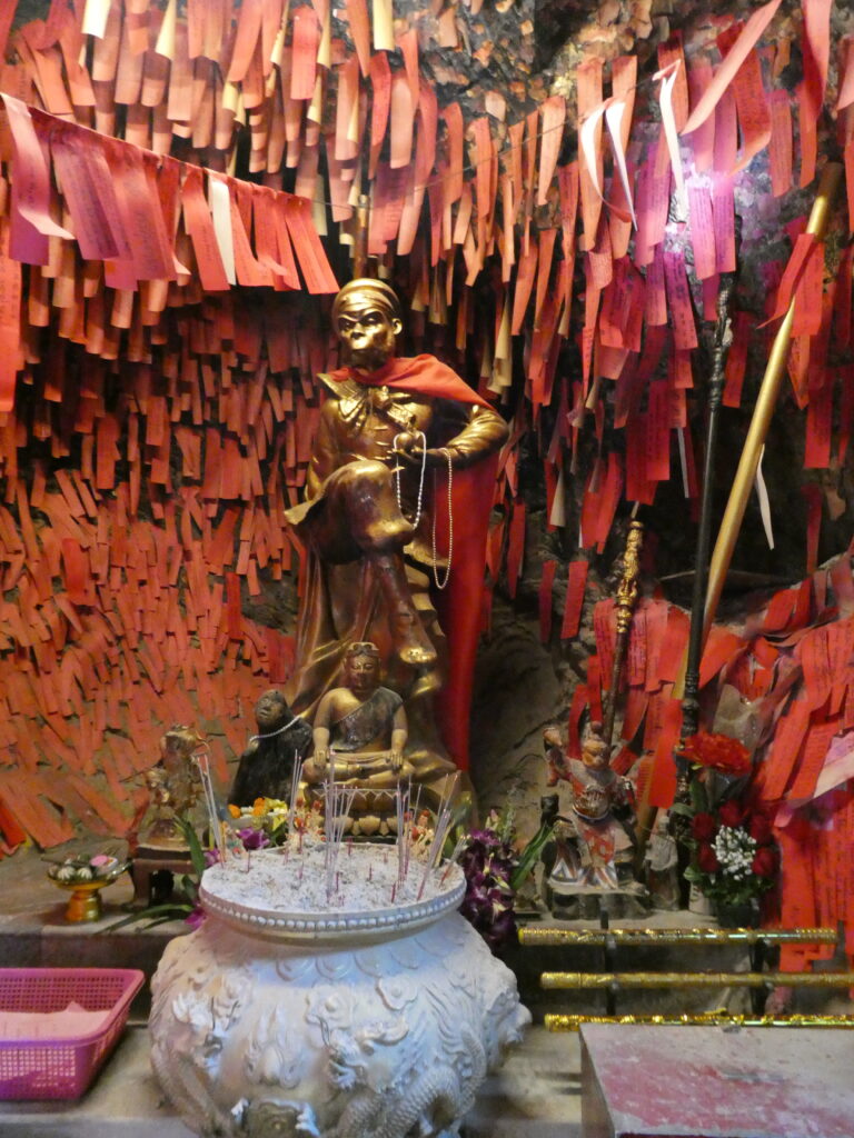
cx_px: 427
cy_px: 569
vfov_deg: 63.4
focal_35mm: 28
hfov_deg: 49.7
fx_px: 921
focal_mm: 5
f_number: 3.5
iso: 1600
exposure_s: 1/25
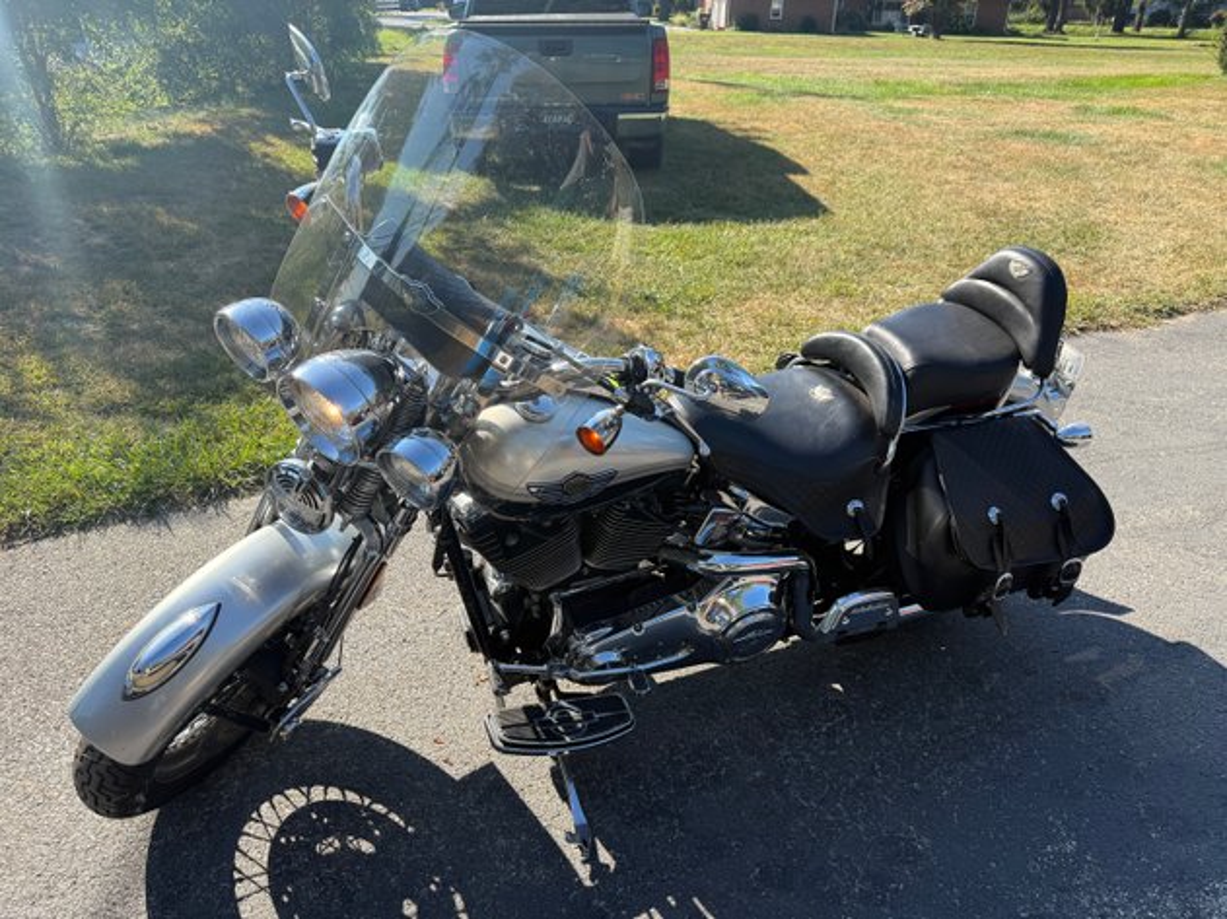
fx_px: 851
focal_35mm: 24
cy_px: 460
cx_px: 614
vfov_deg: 56.8
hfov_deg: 71.6
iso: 100
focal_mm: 6.76
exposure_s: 1/2299
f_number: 1.78
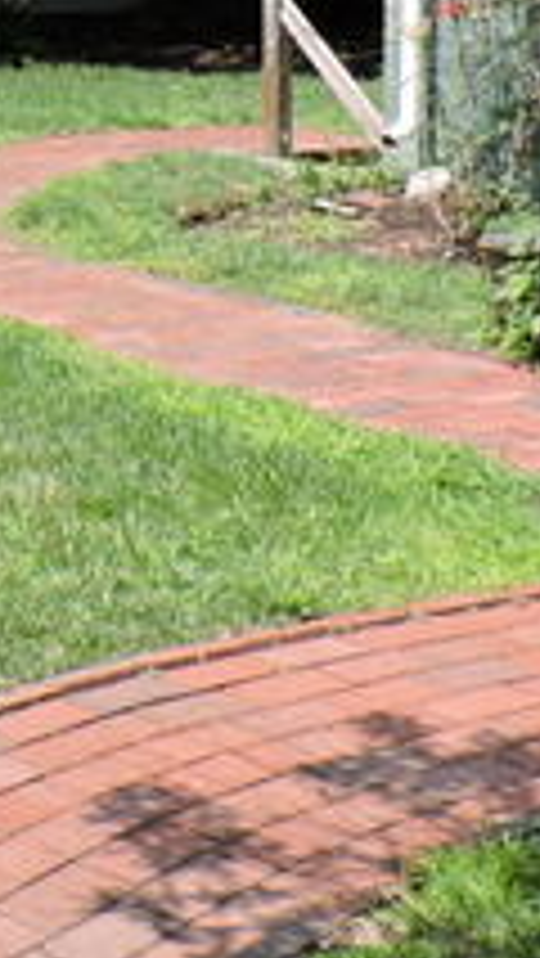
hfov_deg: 11.4
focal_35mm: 98
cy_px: -99
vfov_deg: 20.7
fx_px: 2492
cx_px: -459
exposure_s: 1/640
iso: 100
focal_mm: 4.3
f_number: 3
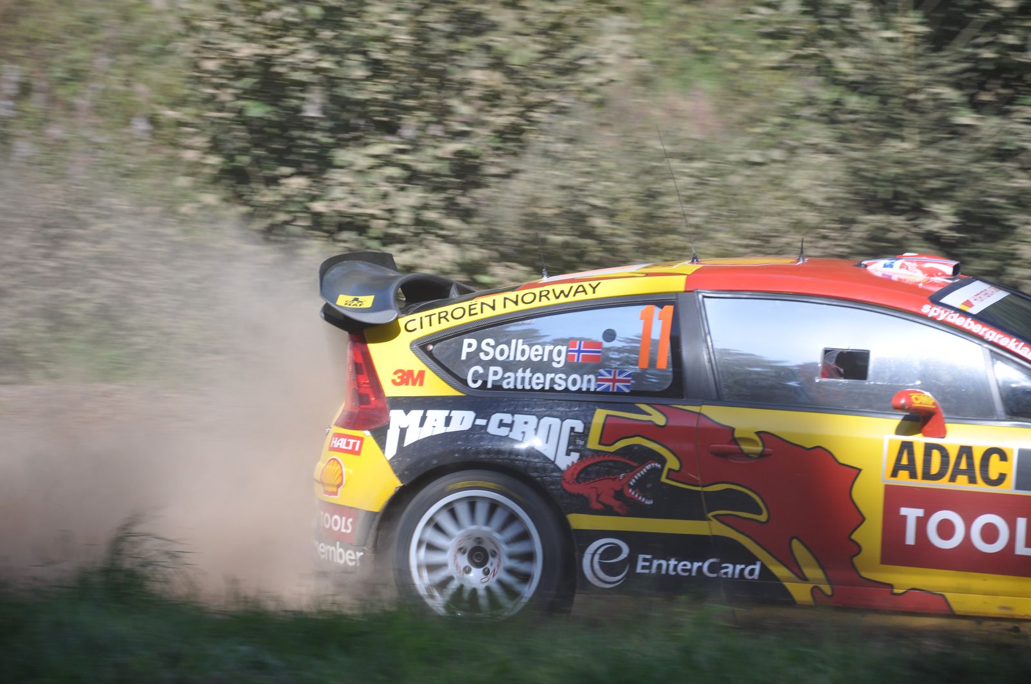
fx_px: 4504
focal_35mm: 158
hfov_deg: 13.1
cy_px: 342
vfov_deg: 8.7
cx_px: 516
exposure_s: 1/500
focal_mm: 105
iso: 200
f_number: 5.6
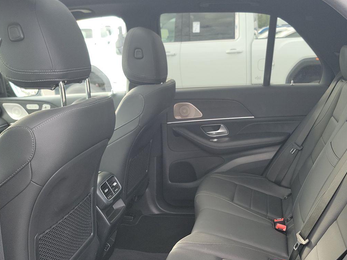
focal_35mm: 38
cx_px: 216
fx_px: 381
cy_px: 199
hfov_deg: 48.5
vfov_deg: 36.7
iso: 100
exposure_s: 1/59
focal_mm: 6.7
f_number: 1.8
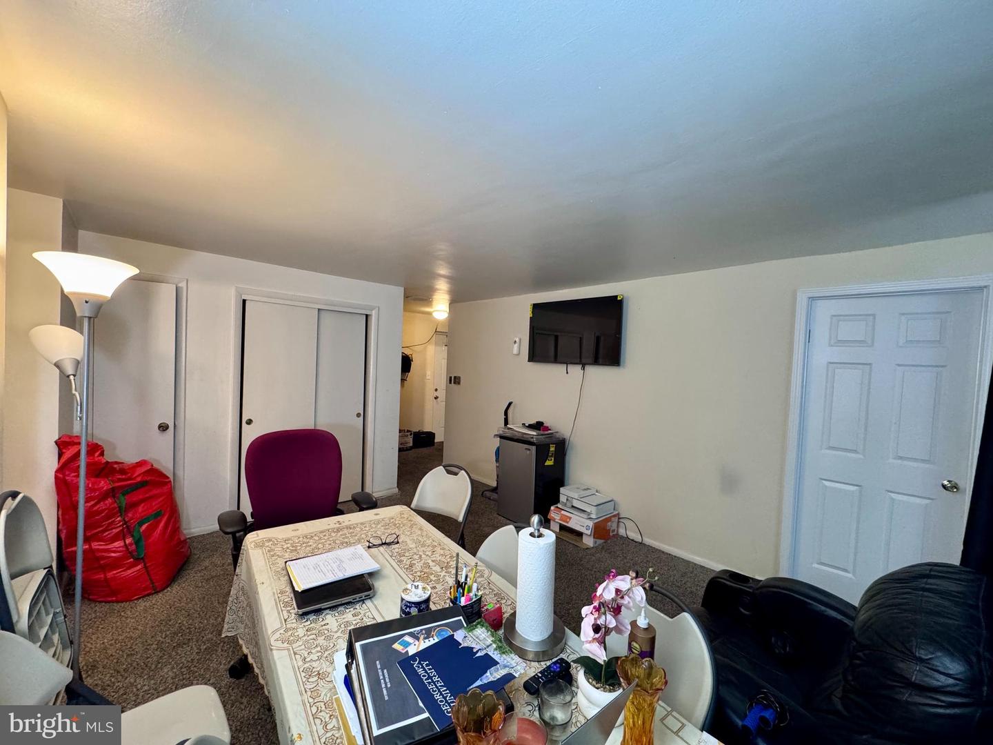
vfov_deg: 85.7
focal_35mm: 14
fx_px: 402
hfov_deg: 102.1
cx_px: 496
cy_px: 372
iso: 500
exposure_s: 1/60
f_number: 2.2
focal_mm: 2.22
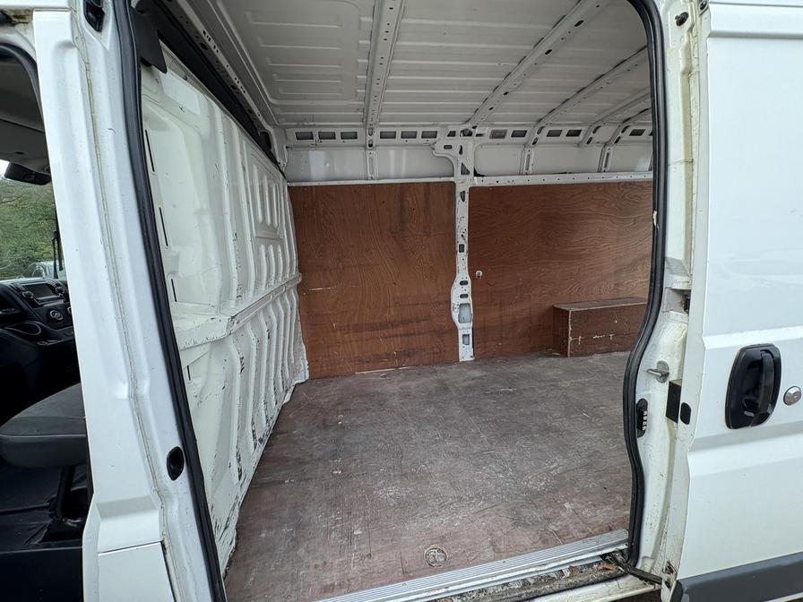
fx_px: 325
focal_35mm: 14
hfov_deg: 102.1
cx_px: 402
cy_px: 301
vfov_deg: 85.7
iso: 80
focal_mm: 2.22
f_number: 2.2
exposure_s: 1/99
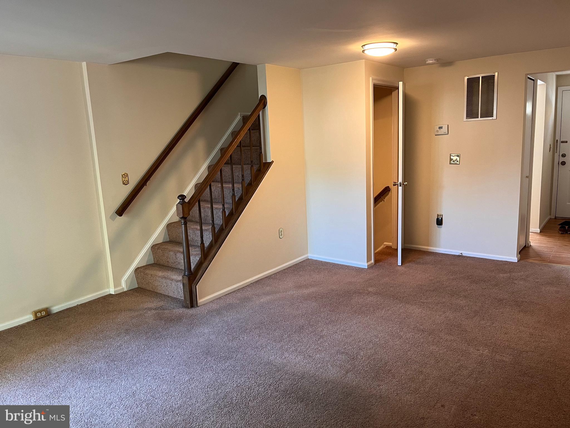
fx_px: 428
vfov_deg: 53.1
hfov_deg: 67.3
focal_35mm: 26
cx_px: 285
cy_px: 214
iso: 160
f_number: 1.6
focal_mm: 5.1
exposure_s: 1/60
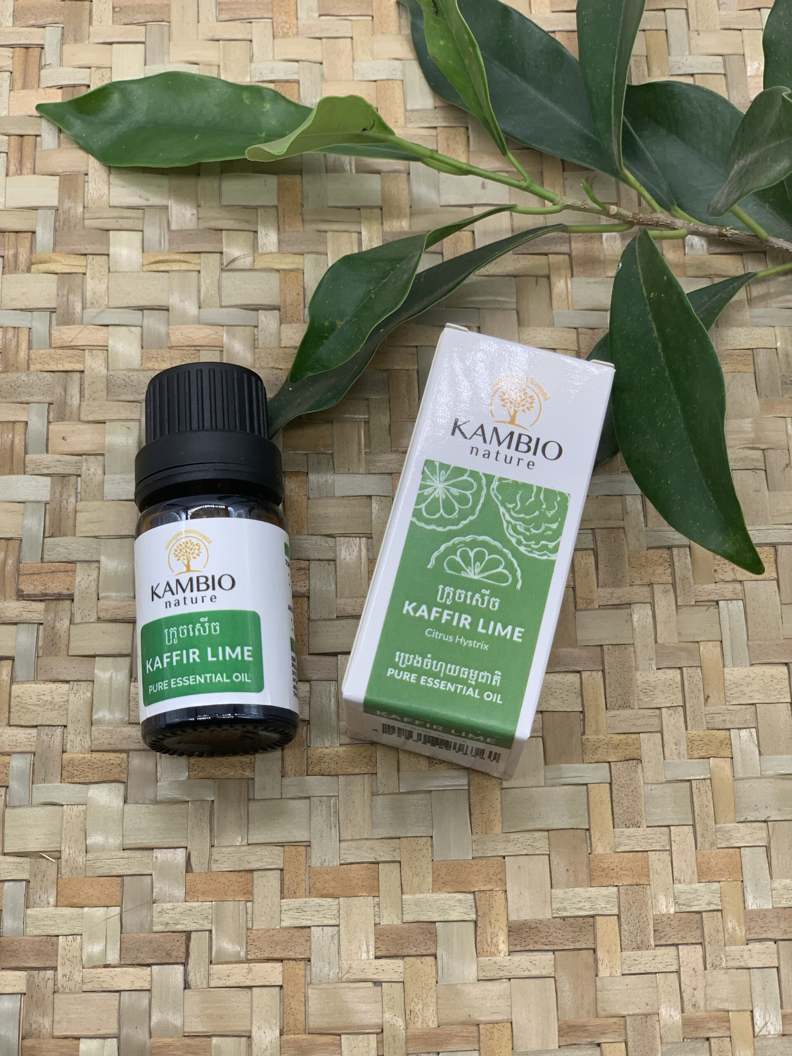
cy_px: 528
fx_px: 1586
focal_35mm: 52
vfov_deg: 36.8
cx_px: 396
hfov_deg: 28.0
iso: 32
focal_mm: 6
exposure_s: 1/120
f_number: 2.4
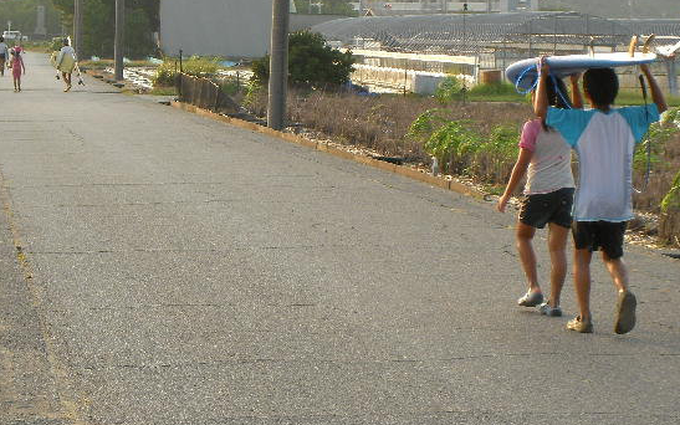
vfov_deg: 9.8
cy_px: 173
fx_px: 2484
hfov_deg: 15.6
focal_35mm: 134
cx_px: 332
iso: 50
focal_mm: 17.9
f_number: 4
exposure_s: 1/171
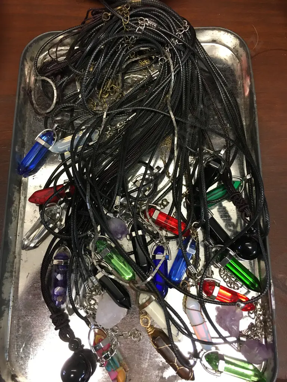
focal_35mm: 29
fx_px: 321
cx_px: 144
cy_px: 191
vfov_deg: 61.7
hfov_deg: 48.2
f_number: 2.2
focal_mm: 4.15
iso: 125
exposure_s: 1/17
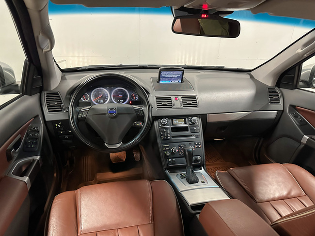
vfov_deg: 56.8
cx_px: 158
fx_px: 218
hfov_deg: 71.6
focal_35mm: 24
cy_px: 118
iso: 800
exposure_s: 1/50
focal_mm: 6.86
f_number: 1.78
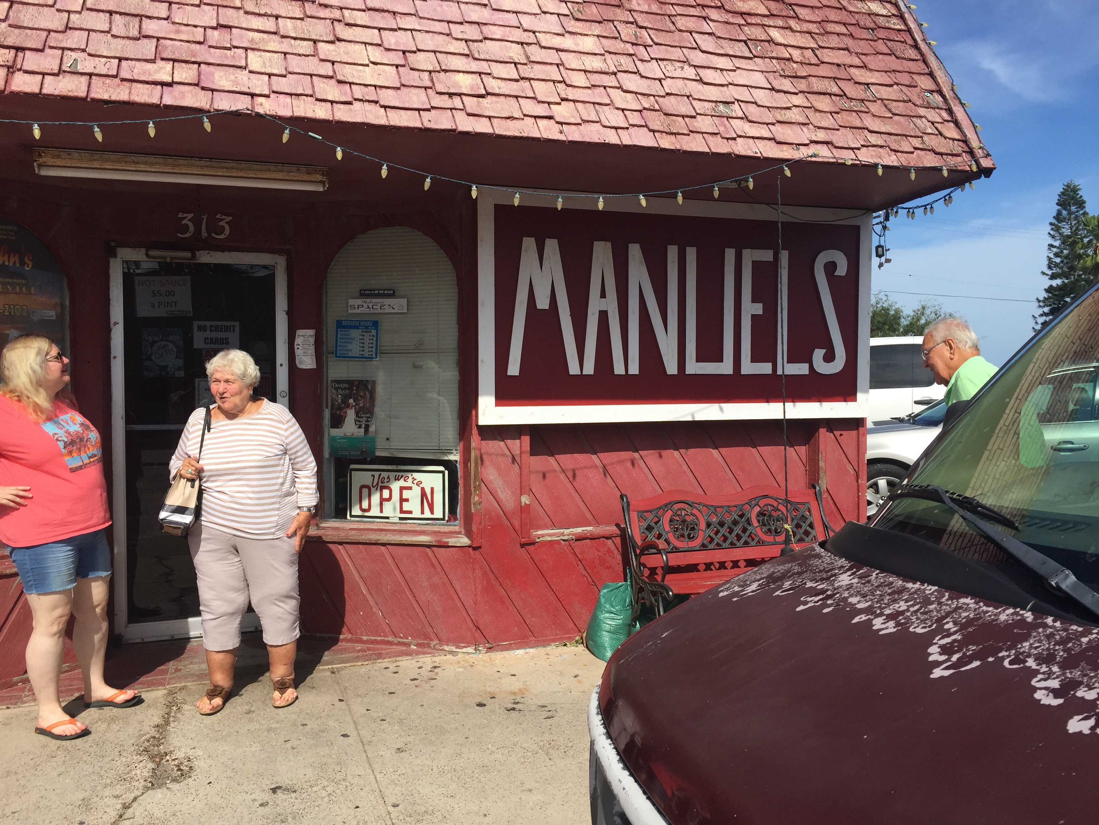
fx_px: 921
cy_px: 412
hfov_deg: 61.7
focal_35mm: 29
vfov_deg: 48.2
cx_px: 550
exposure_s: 1/2083
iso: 32
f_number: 2.2
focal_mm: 4.15
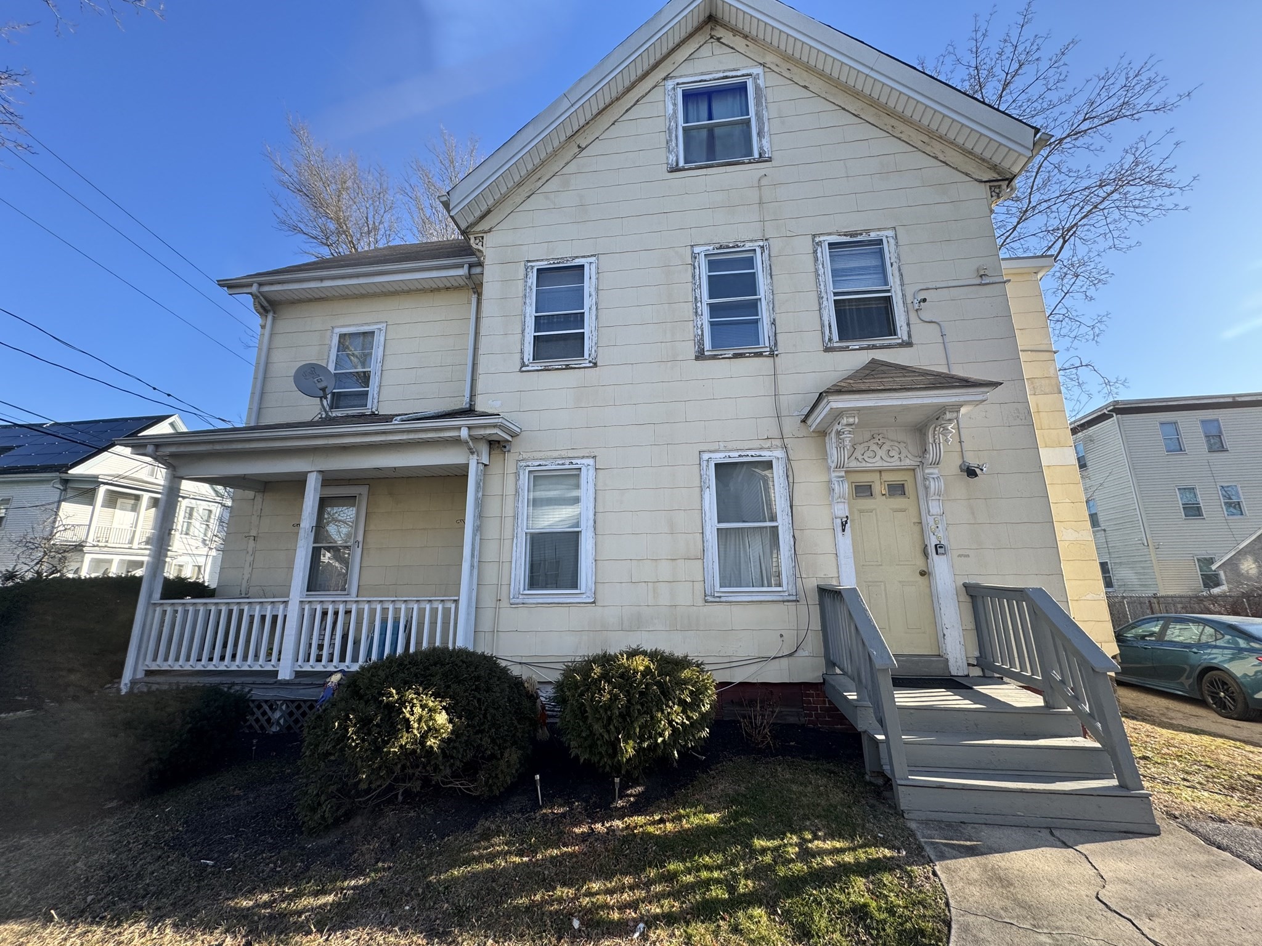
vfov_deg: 85.7
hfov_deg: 102.1
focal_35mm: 14
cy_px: 473
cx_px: 631
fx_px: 510
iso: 40
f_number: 2.2
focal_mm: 2.22
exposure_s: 1/435
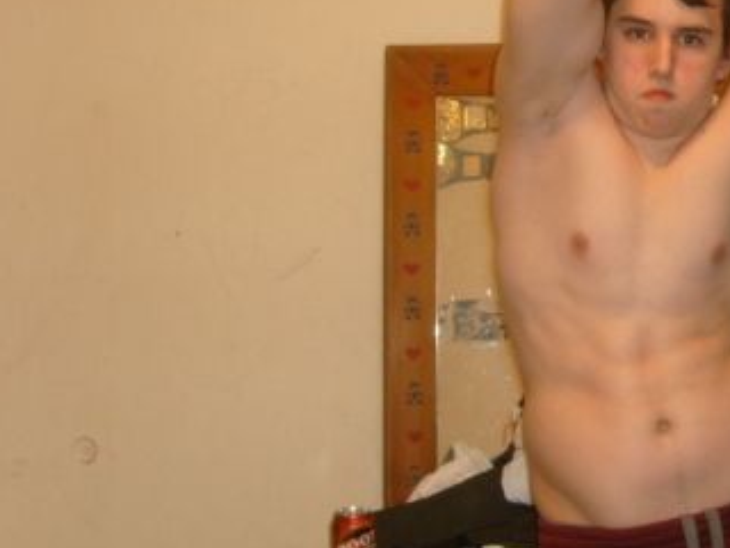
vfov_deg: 20.8
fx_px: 1476
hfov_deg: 26.5
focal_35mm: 70
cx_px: 705
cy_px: 119
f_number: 2.8
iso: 100
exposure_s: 1/45
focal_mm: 5.8
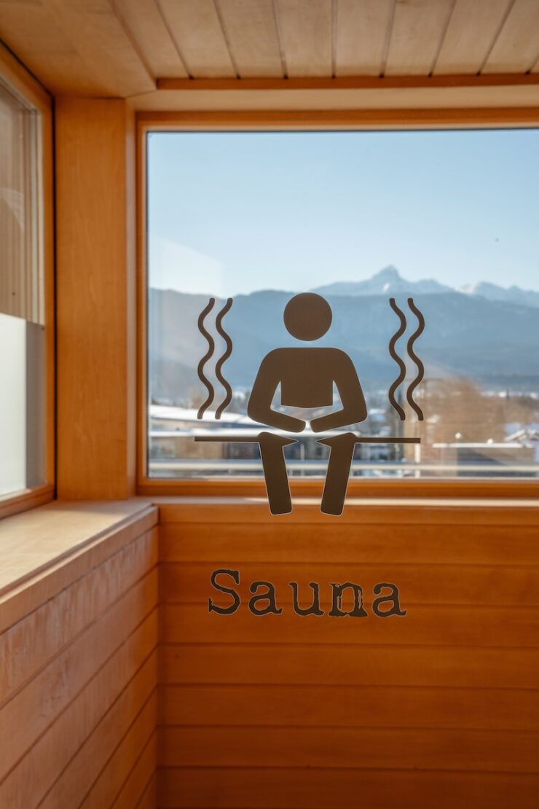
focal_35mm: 65
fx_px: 1460
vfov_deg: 31.0
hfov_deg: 20.9
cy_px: 404
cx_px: 270
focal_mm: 65
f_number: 18
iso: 400
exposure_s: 1/80
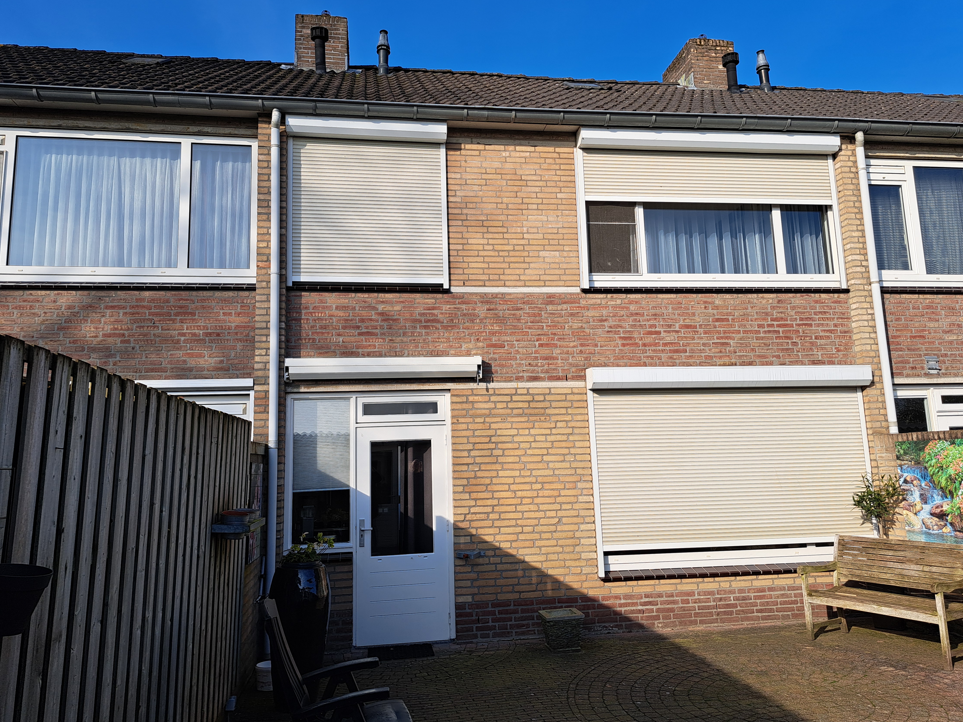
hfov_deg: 69.4
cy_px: 356
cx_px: 466
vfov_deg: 54.9
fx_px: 695
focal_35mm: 25
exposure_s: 1/1101
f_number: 1.8
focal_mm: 5.23
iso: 50
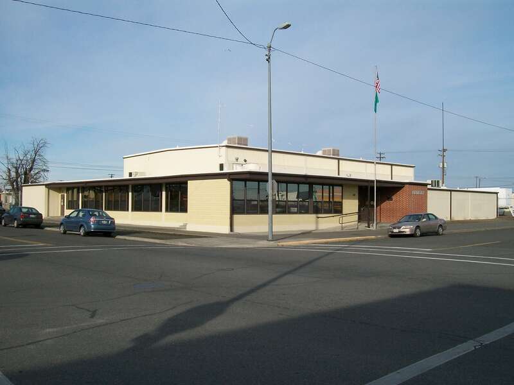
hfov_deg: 51.4
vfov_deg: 39.7
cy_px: 192
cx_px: 257
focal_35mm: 36
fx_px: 535
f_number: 4.8
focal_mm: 6
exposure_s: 1/640
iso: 80
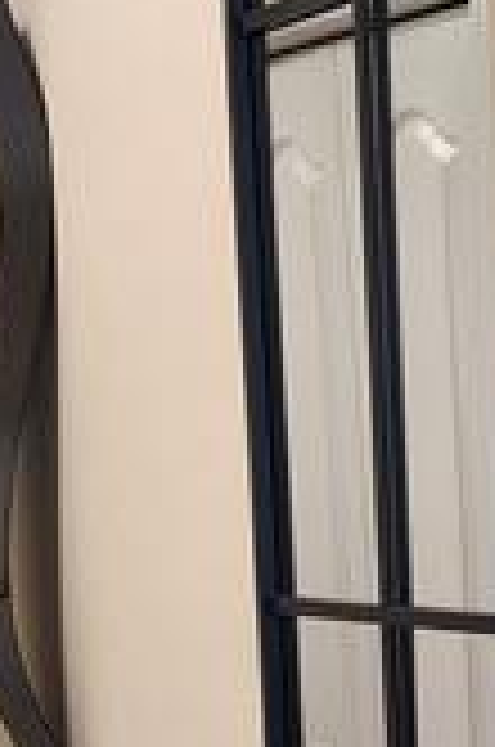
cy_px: 760
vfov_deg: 18.0
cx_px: 486
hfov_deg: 12.2
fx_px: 2299
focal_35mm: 111
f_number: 1.8
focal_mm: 6.4
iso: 400
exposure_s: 1/120
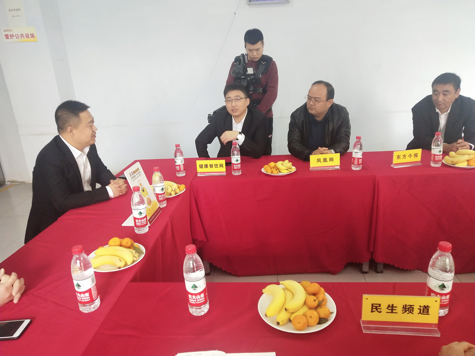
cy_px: 178
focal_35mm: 30
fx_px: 412
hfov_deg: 60.0
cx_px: 238
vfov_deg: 46.8
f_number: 1.8
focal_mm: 3.95
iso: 442
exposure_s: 1/50
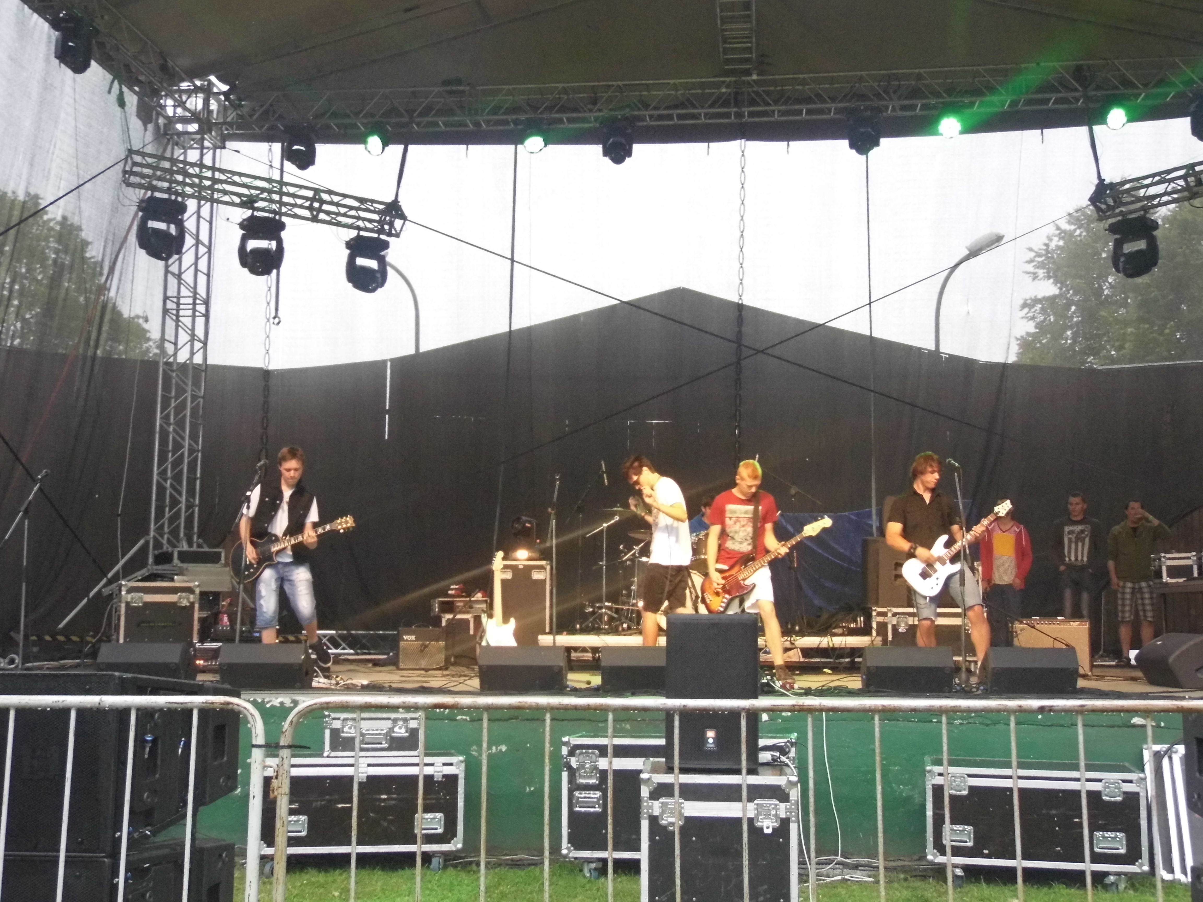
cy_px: 451
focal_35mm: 39
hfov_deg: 47.9
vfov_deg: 36.8
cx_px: 602
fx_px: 1355
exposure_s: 1/60
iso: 400
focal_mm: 6.9
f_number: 3.3
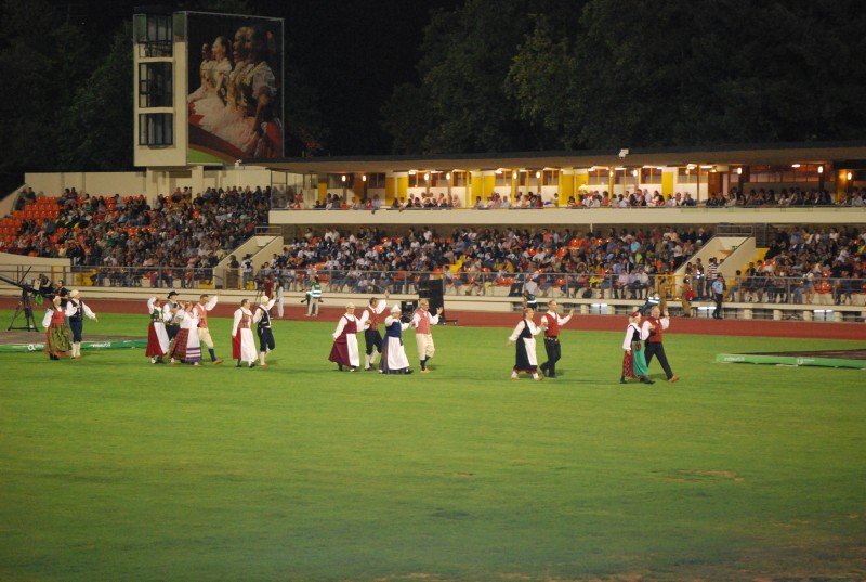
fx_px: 2712
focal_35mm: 112
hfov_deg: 18.1
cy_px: 291
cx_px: 433
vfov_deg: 12.2
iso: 1600
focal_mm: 75
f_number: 4.2
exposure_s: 1/60
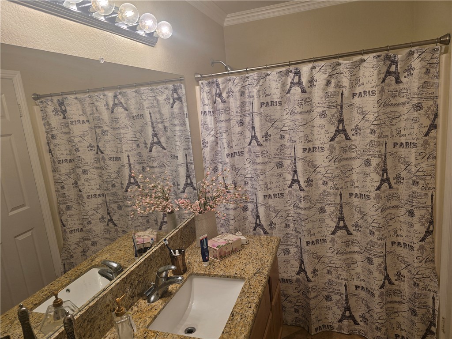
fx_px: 300
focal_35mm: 23
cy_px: 170
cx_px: 226
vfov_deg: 58.9
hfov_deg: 73.9
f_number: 1.7
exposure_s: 1/120
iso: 40
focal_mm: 6.3
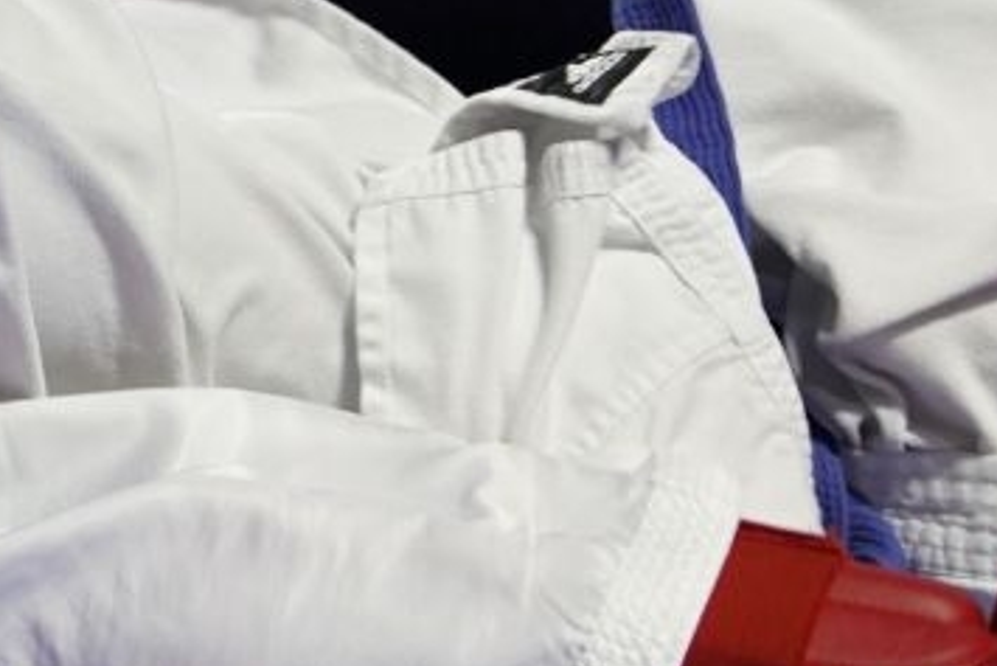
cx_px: 438
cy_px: 143
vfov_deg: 1.7
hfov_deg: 2.6
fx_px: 22191
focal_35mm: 801
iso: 1000
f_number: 2.8
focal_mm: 158
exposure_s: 1/1000
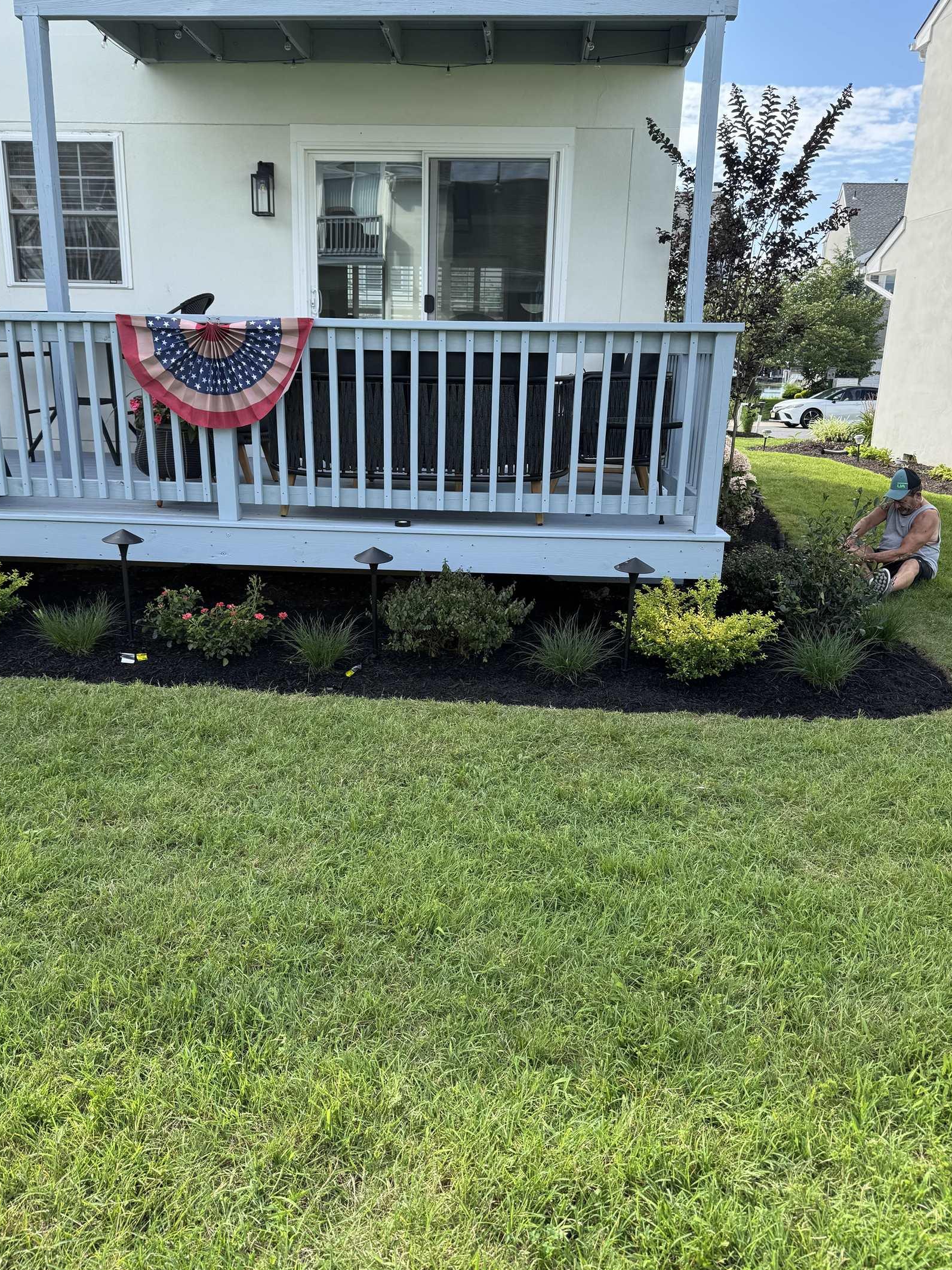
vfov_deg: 67.3
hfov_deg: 53.0
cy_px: 648
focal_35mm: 26
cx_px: 459
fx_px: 953
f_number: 1.78
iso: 80
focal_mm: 6.76
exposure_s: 1/1193
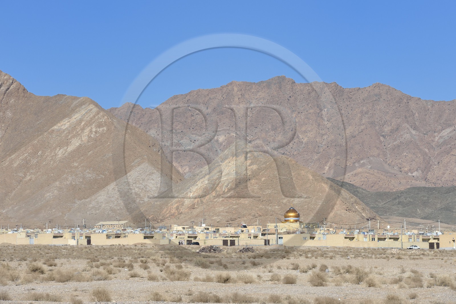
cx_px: 228
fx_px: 2533
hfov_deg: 10.3
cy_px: 152
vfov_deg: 6.9
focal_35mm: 200
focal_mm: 200
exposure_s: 1/320
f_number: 13
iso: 200
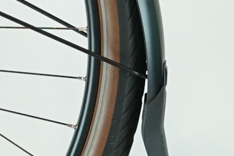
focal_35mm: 480
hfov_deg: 4.3
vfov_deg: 2.8
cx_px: 359
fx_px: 3120
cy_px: -174
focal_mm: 60
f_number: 5.6
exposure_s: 1/200
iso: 1250
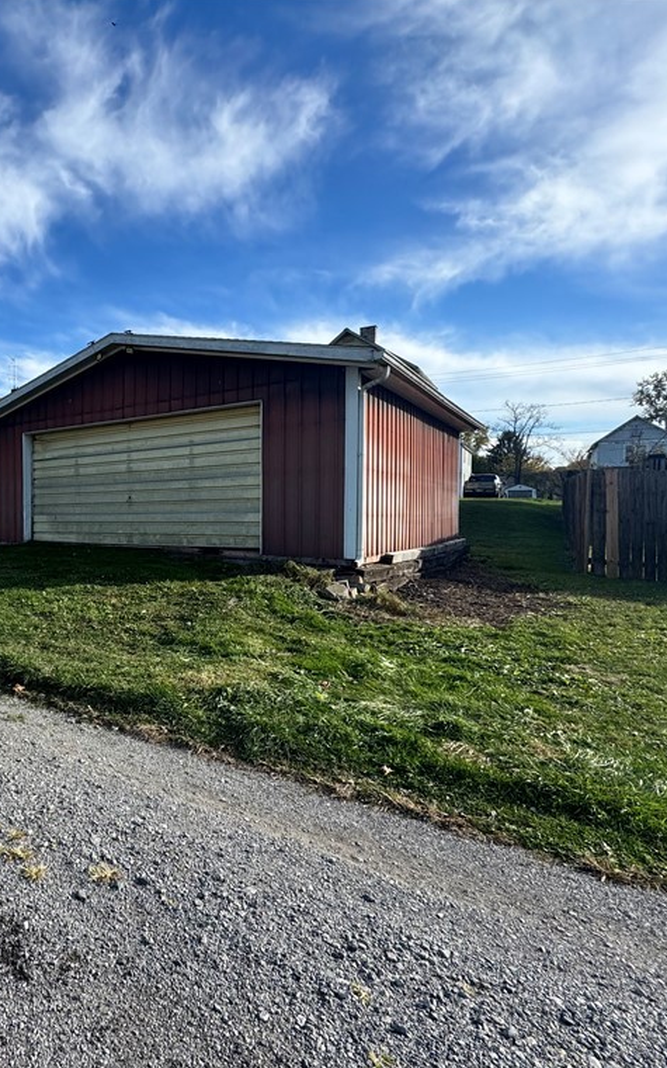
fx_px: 582
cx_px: 70
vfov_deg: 85.1
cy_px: 534
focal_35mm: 20
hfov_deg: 52.6
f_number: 2.2
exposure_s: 1/1160
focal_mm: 2.22
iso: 40
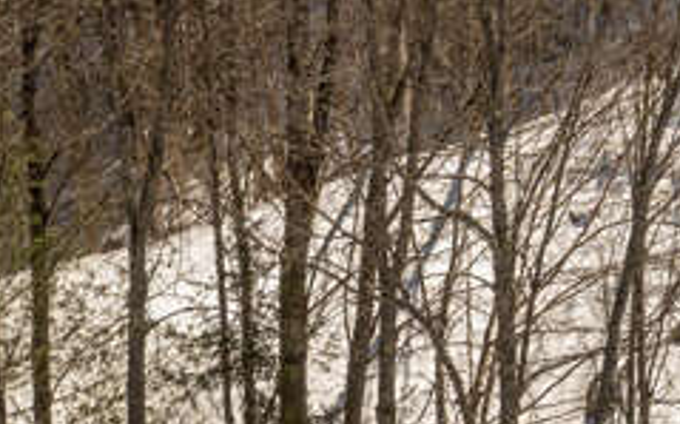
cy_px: -94
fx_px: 1333
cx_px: 717
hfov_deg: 26.7
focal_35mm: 72
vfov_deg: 17.2
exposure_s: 1/240
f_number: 2.8
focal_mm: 8.38
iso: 130
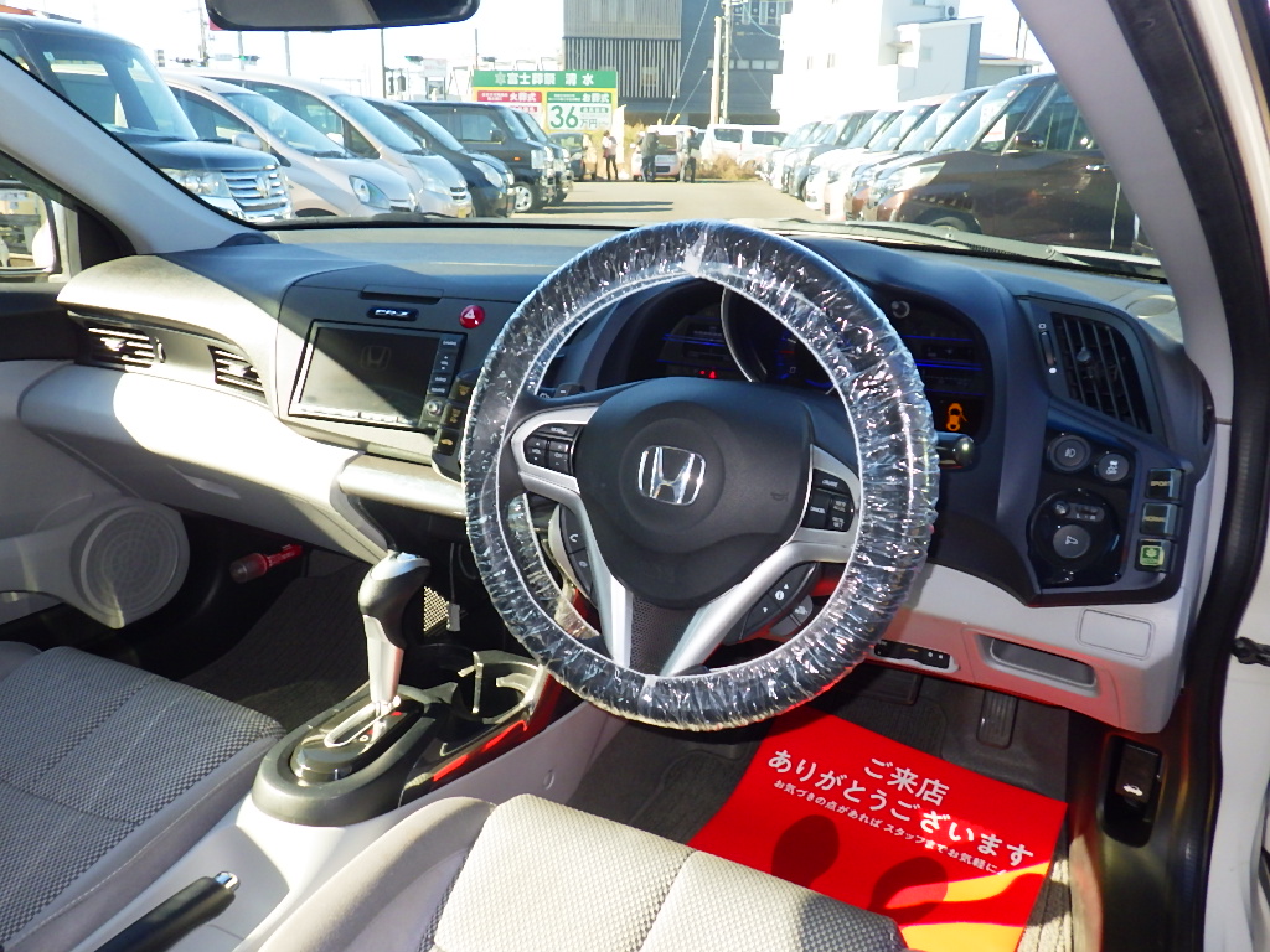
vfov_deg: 49.7
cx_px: 635
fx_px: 1027
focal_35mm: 28
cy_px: 476
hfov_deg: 63.4
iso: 250
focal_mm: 5
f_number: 4.2
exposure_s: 1/200
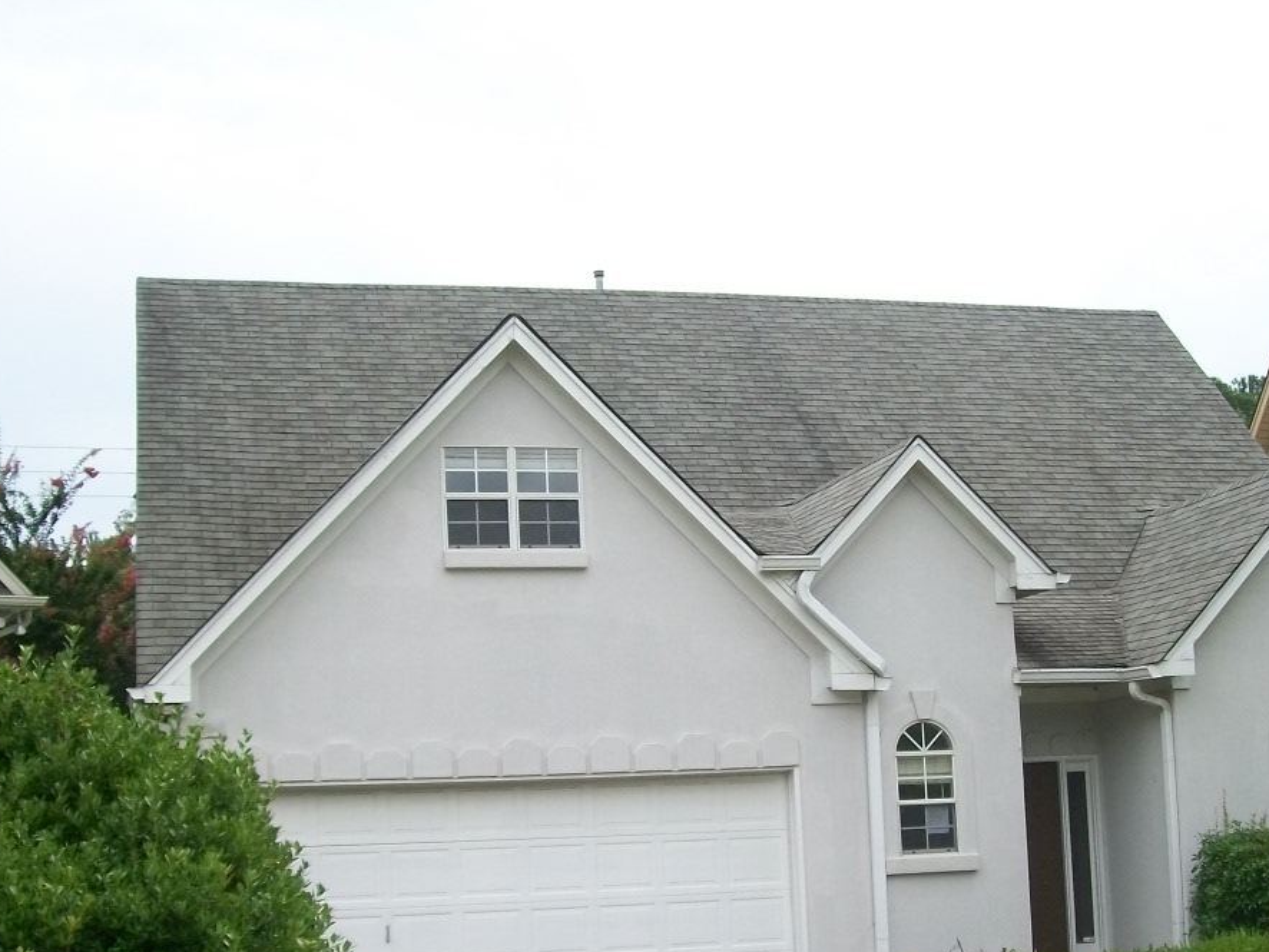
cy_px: 649
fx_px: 1907
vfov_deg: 27.8
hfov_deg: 36.7
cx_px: 735
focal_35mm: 52
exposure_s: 1/320
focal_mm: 6
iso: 80
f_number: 2.7
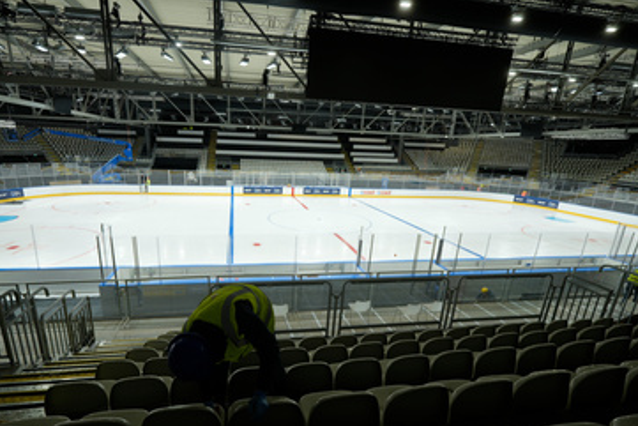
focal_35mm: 17
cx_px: 281
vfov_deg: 70.4
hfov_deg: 92.8
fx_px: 301
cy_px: 229
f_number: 4
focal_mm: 12
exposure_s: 1/80
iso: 200
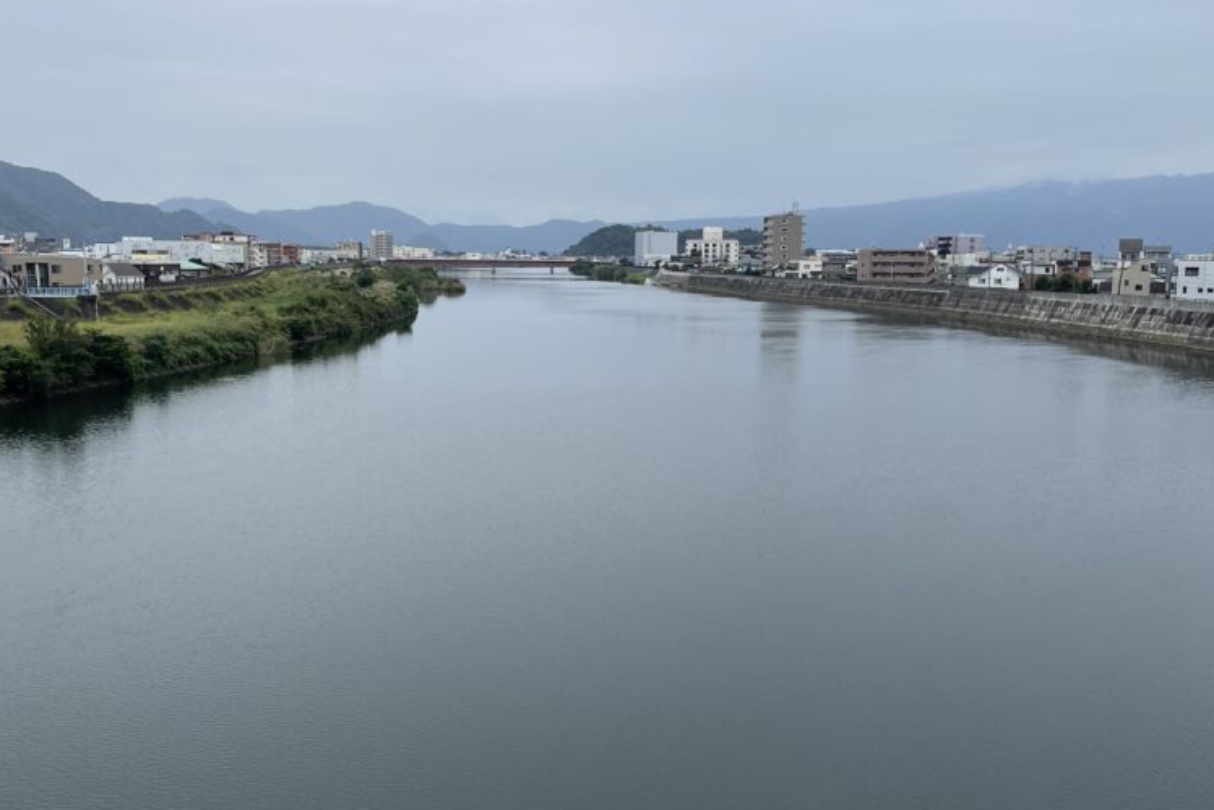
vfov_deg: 35.9
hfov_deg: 51.9
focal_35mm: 37
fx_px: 1248
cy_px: 430
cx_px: 602
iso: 50
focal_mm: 5.1
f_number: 1.6
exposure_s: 1/1279
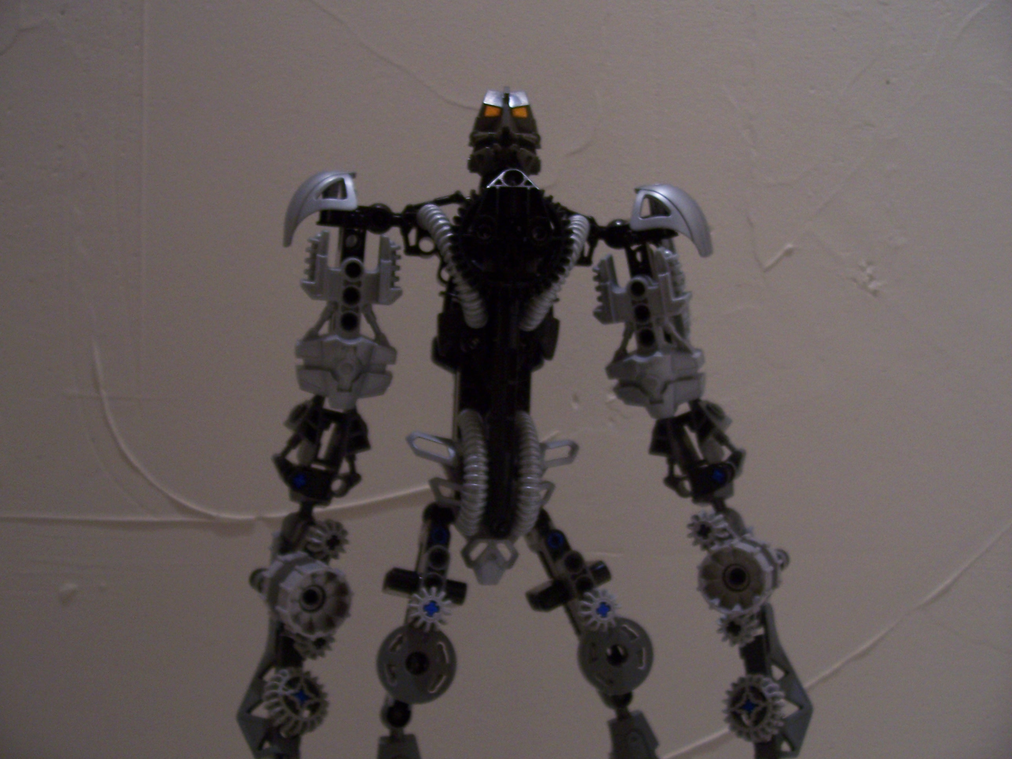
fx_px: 994
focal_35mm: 34
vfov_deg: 41.8
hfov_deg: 54.0
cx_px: 506
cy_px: 380
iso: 160
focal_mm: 5.6
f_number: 2.7
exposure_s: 1/8
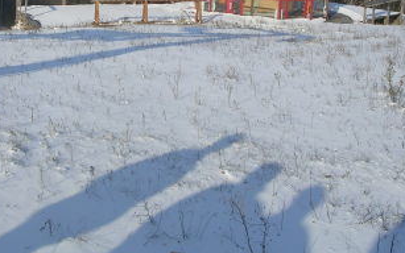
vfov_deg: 20.3
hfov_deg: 32.3
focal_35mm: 63
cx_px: 156
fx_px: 695
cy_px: 28
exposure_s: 1/442
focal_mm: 5.8
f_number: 5.6
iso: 50
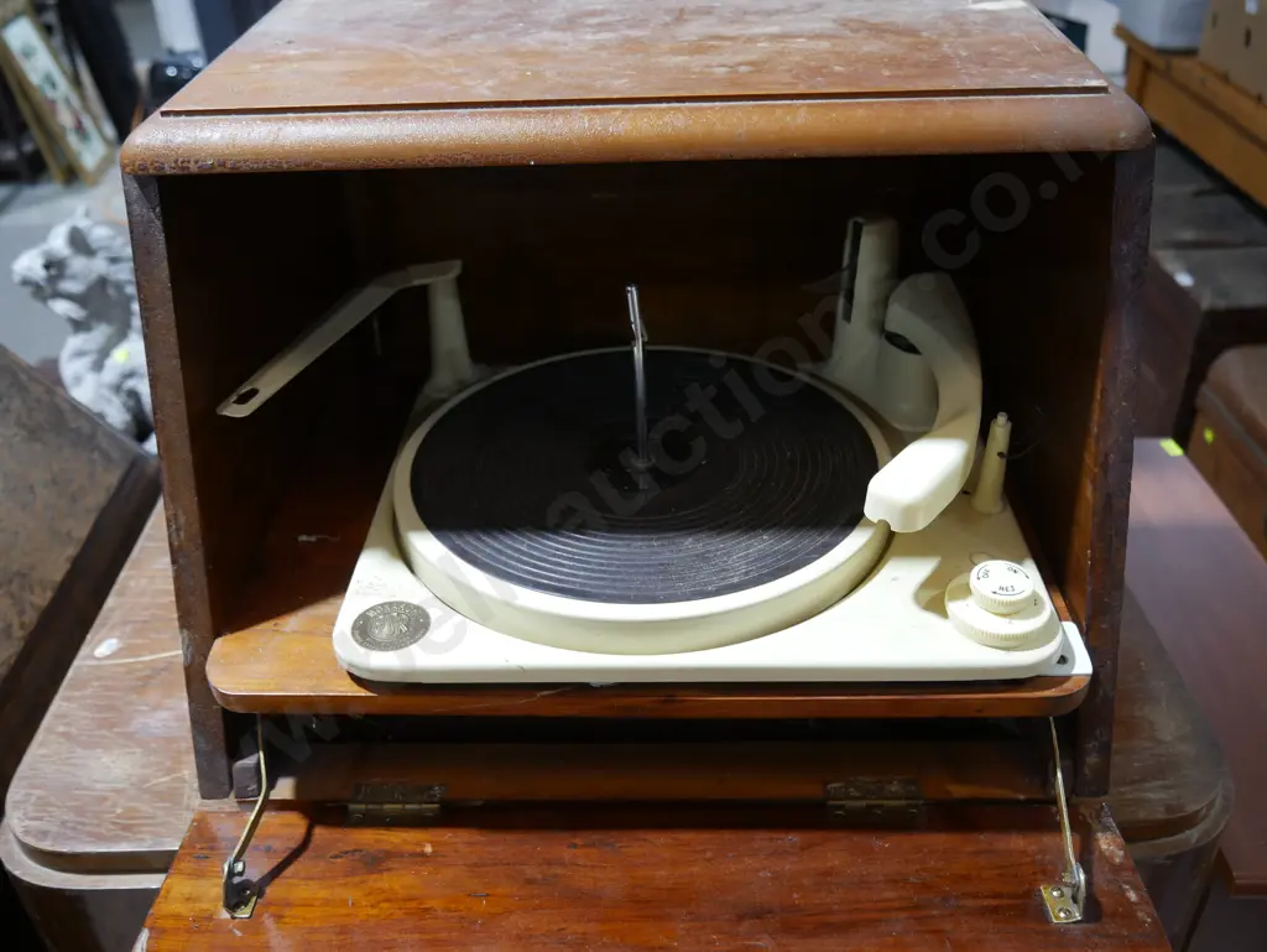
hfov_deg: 56.8
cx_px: 634
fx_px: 1172
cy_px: 476
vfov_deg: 44.2
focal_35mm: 32
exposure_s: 1/60
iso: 500
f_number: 3.6
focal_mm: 16
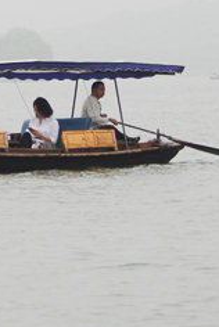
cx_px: 26
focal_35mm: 515
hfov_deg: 2.7
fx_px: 4685
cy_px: 135
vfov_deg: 4.0
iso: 125
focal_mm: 41.7
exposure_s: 1/60
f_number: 5.6
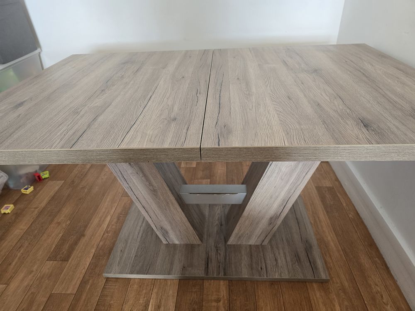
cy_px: 156
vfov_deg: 58.9
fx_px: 276
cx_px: 208
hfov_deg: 73.9
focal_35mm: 23
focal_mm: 6.3
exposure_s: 1/120
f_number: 1.7
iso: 400
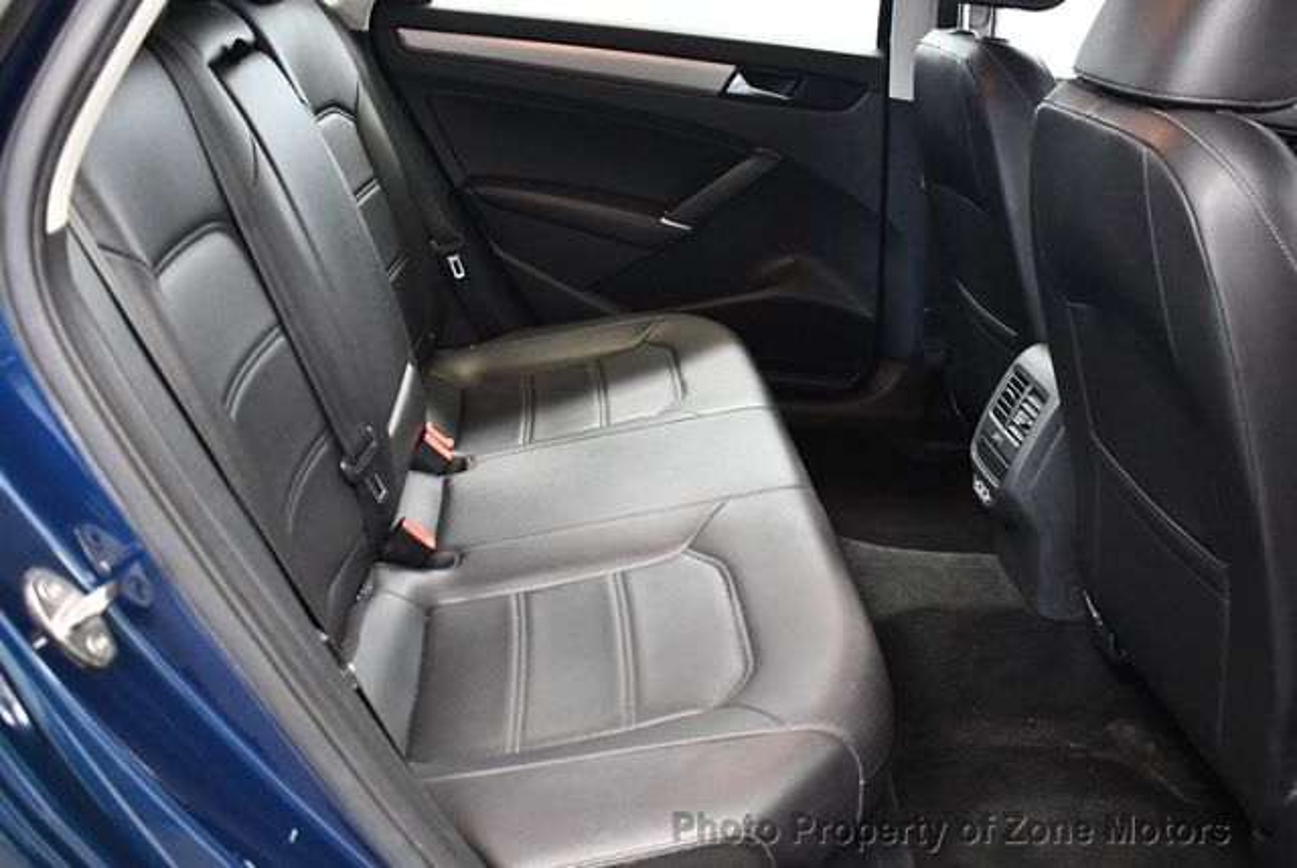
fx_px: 1298
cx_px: 648
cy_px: 434
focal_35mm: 36
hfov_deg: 53.1
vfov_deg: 36.9
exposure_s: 1/60
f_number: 3.5
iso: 4000
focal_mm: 18
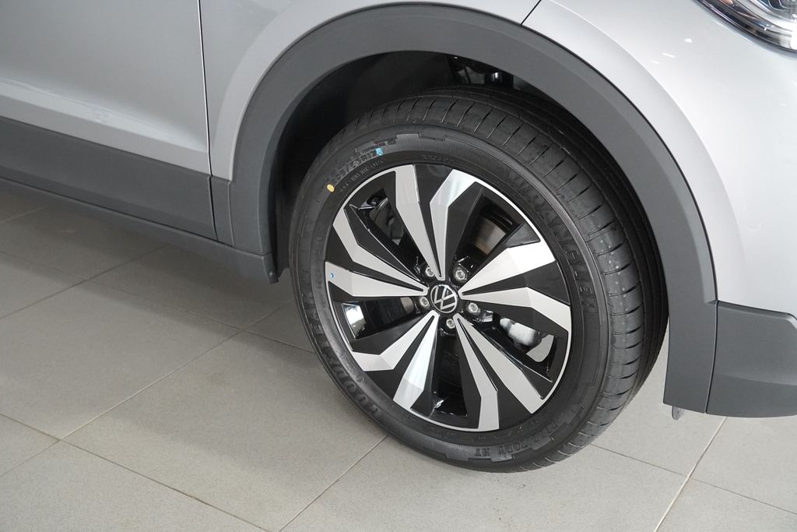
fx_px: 963
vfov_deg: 30.9
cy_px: 266
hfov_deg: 45.0
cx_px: 398
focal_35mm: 44
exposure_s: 1/160
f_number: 4
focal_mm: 29
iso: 4000
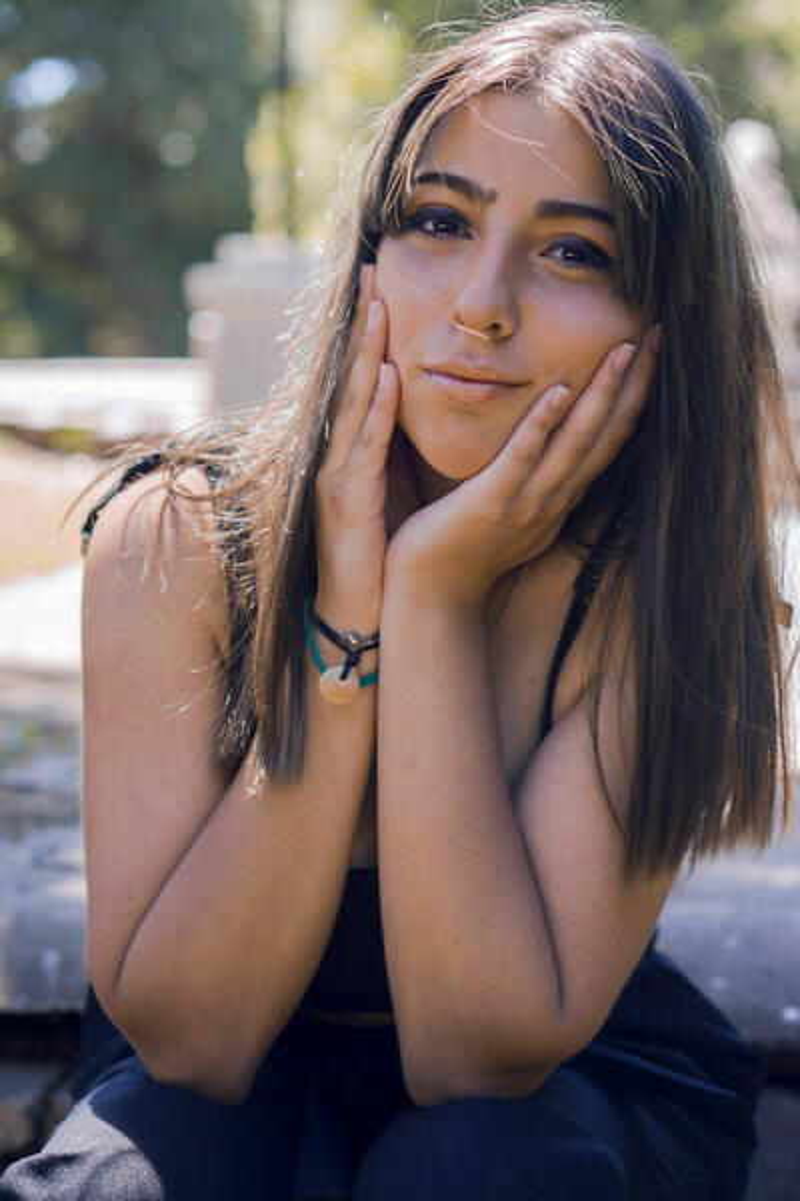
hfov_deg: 18.2
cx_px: 400
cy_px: 600
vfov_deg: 27.0
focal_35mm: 75
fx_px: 2500
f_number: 2.8
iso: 100
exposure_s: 1/160
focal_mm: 50
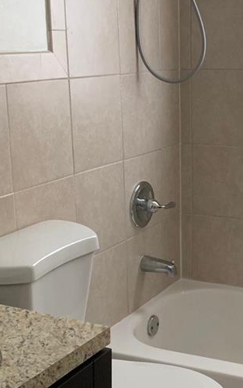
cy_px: 227
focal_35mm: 66
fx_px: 700
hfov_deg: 19.3
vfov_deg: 31.0
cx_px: 220
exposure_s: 1/60
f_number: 1.8
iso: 250
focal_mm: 4.25
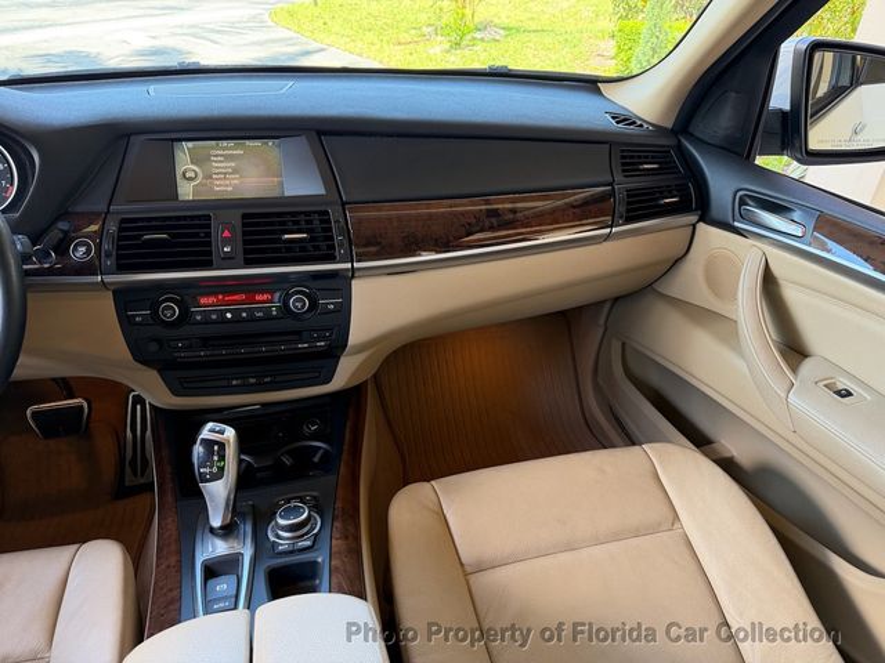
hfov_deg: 71.6
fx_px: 614
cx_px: 442
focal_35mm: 24
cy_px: 332
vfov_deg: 56.8
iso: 200
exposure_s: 1/97
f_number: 1.78
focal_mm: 6.76
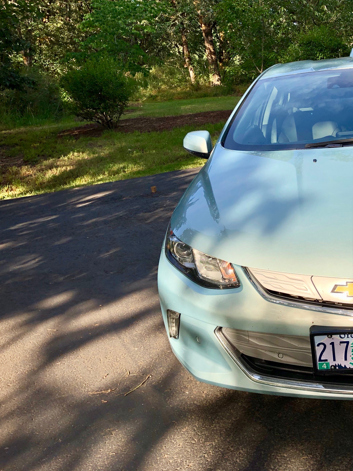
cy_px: 207
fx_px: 598
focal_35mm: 44
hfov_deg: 31.0
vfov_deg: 42.9
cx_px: 334
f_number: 1.8
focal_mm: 3.99
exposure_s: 1/585
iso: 20
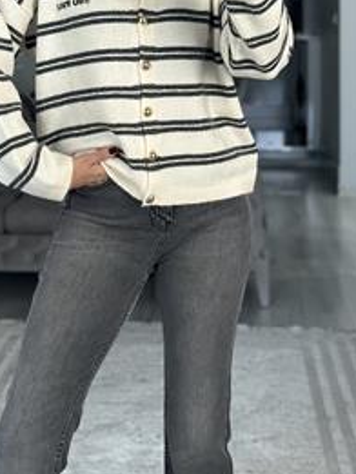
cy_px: 74
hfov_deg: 15.9
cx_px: 131
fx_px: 1274
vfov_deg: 20.8
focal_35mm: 93
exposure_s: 1/35
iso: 400
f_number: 1.78
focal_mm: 6.86
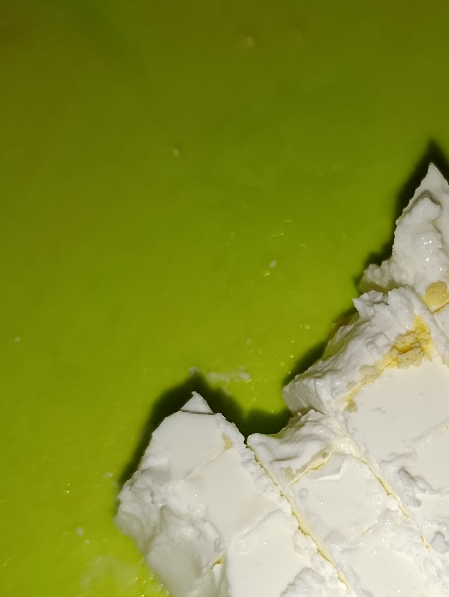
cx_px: 391
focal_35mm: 58
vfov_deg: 33.0
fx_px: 1001
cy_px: 383
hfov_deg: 24.7
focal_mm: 6.11
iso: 96
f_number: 1.65
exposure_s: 1/100
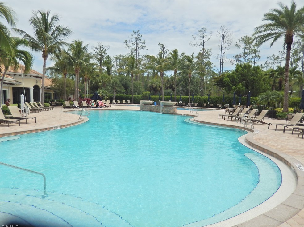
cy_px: 117
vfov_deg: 53.0
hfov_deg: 67.3
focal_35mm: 26
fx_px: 228
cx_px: 148
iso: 125
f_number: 6.8
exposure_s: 1/800
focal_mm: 4.5
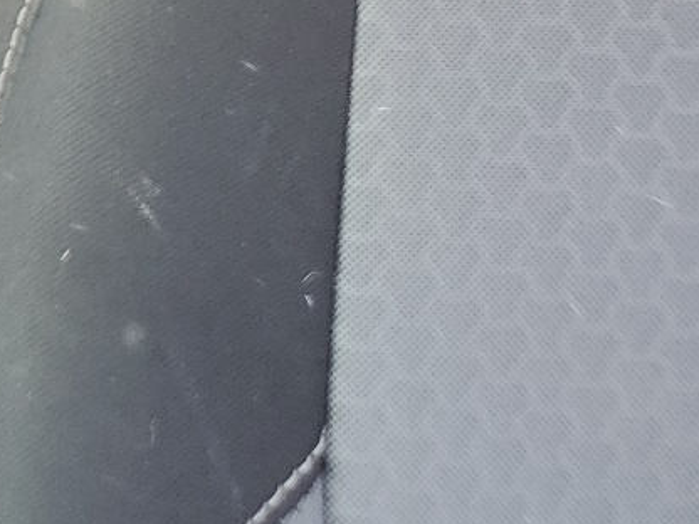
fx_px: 2019
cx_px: -375
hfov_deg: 17.5
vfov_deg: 13.7
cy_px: -316
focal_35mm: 100
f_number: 1.5
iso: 51
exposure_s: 1/60.2
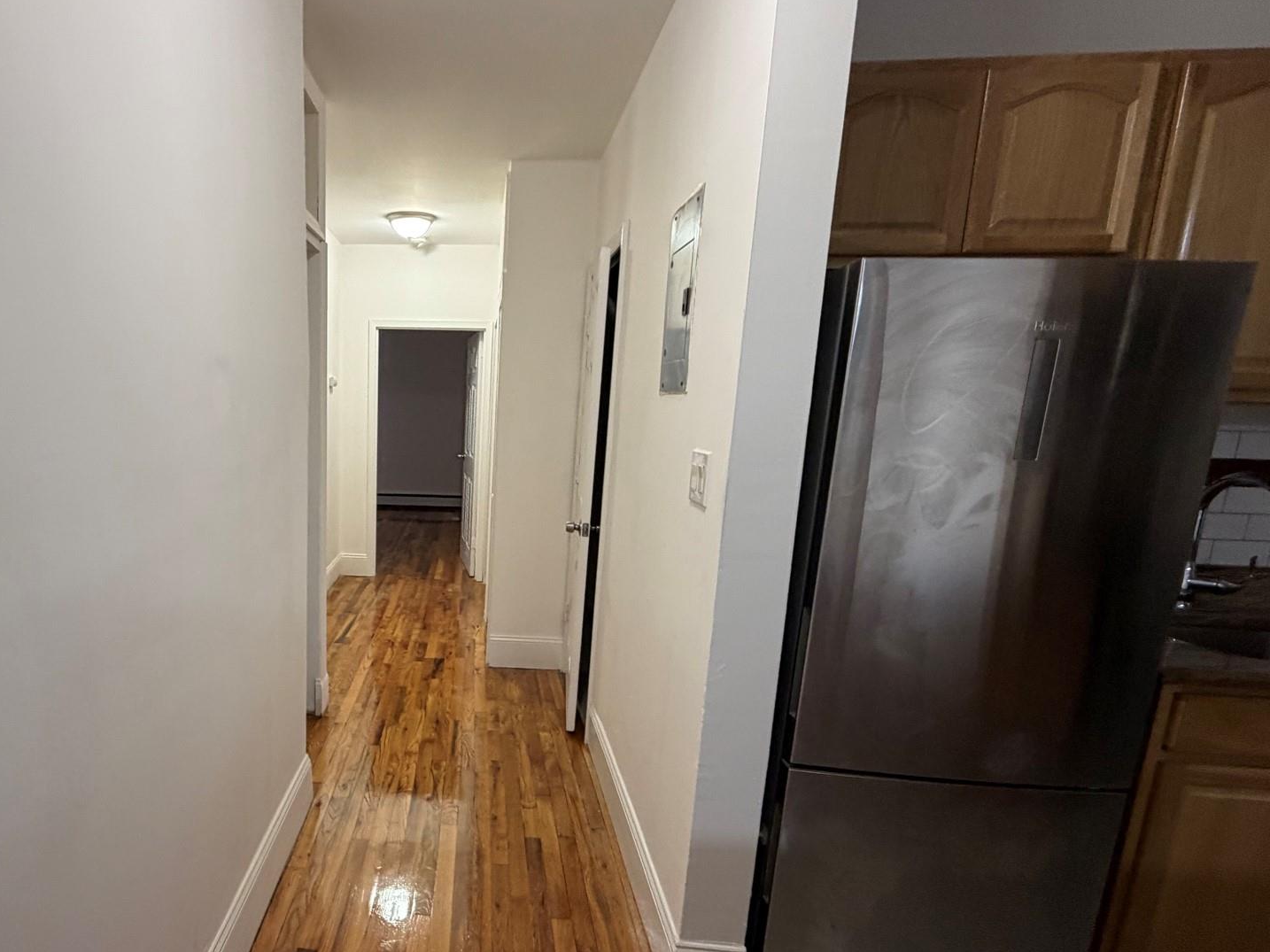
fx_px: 734
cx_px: 420
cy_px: 543
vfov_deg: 65.7
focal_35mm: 20
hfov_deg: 79.0
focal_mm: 2.22
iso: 250
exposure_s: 1/60
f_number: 2.2
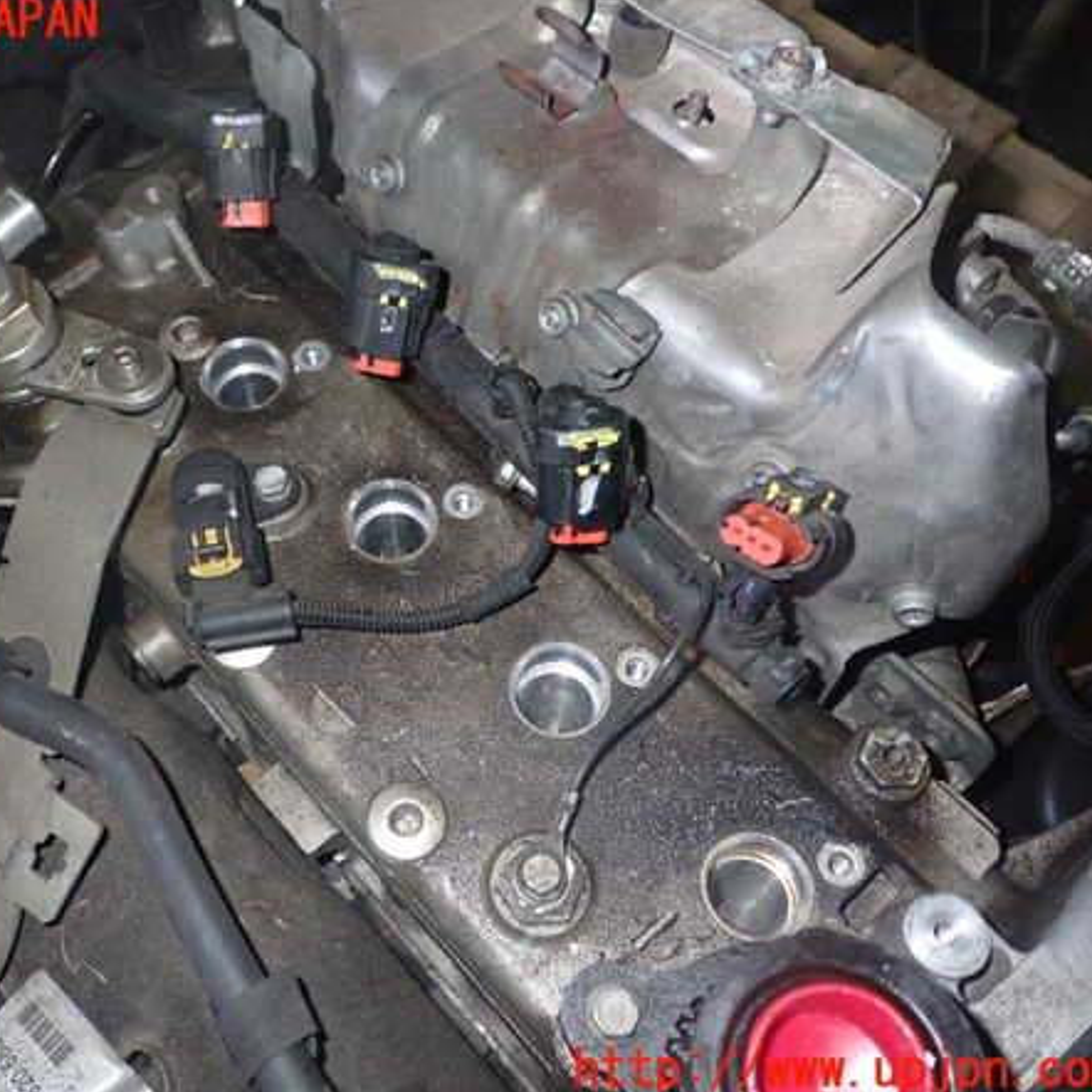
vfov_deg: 46.0
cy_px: 546
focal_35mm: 36
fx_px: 1285
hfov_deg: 45.5
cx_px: 390
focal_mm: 5.4
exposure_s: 1/30
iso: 800
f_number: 6.3
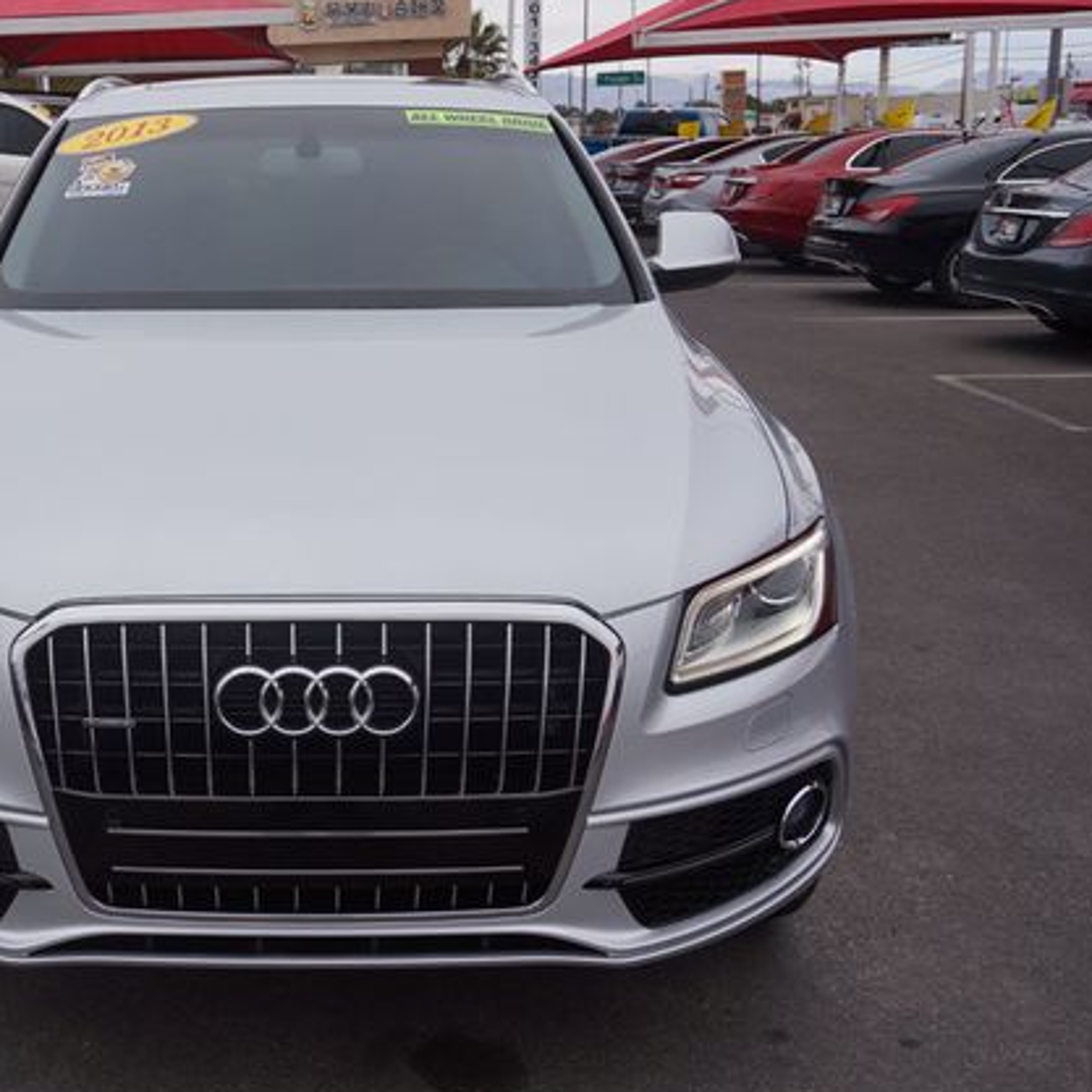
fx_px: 1535
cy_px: 553
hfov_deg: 38.2
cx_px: 270
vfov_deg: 39.2
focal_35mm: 43
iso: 100
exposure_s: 1/200
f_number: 6.3
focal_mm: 22
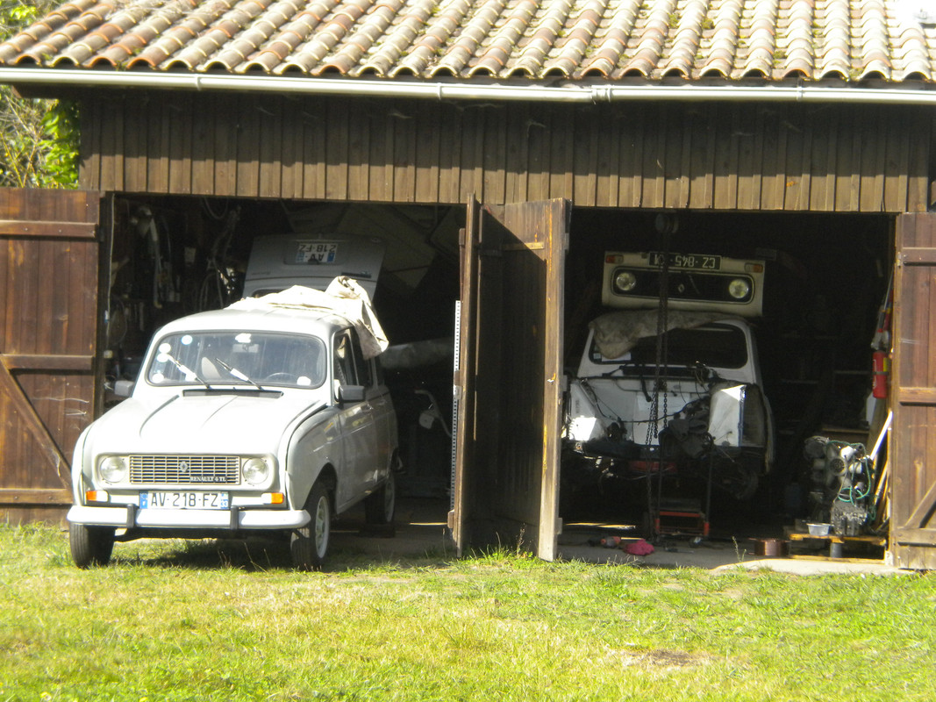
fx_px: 2596
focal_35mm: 96
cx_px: 468
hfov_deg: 20.4
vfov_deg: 15.4
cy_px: 351
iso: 258
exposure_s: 1/438
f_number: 5.7
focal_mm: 17.3
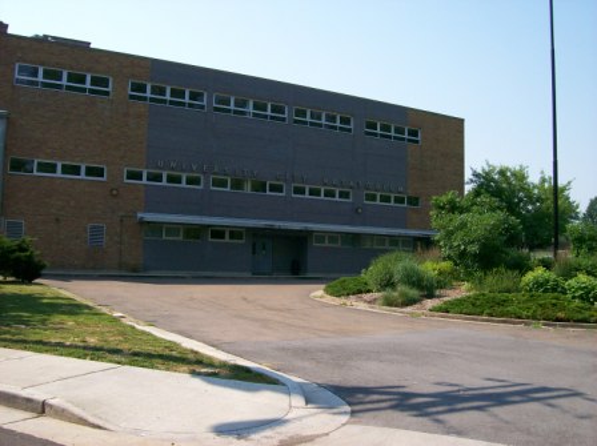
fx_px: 620
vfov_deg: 39.6
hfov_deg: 51.4
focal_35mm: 36
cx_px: 298
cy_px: 223
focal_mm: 6
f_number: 4.8
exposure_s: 1/507
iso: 80
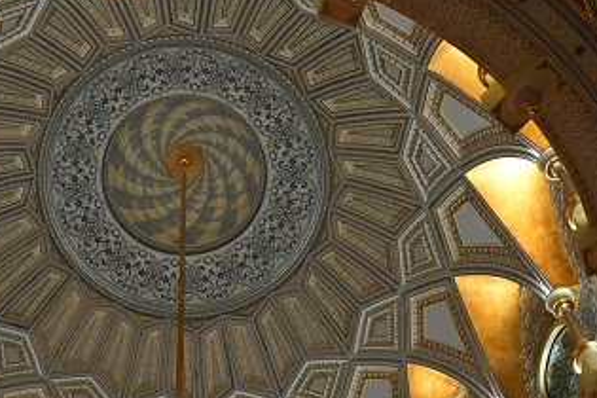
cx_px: 191
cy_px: 488
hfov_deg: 34.7
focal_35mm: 57
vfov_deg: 21.9
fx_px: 945
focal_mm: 12
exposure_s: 1/125
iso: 900
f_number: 4
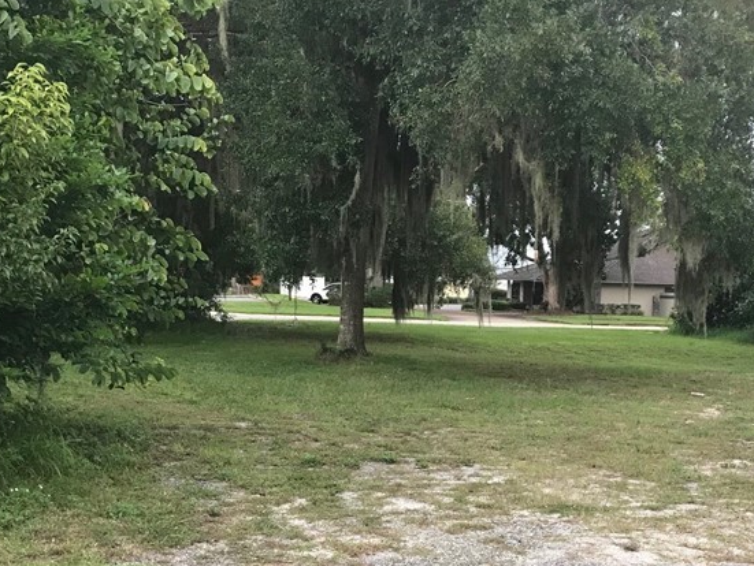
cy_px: 436
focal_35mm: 52
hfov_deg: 36.4
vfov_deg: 27.6
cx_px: 508
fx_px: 1133
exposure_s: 1/40
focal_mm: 3.99
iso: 25
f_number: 1.8
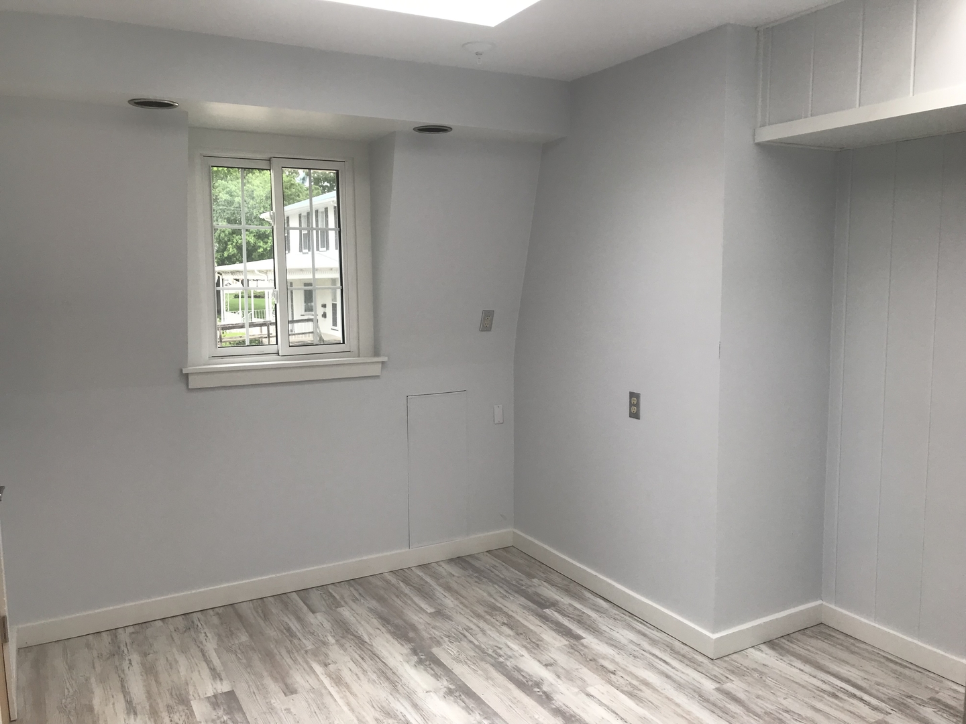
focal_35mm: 28
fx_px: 781
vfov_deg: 49.7
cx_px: 483
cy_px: 362
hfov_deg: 63.4
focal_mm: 3.99
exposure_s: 1/120
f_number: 1.8
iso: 25
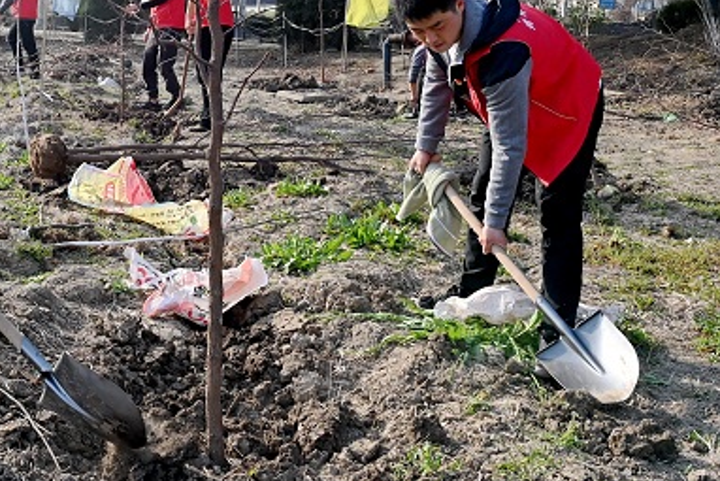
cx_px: 156
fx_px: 1020
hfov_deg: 37.6
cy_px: 72
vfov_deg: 25.9
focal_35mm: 51
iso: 1000
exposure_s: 1/640
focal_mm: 26
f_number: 13
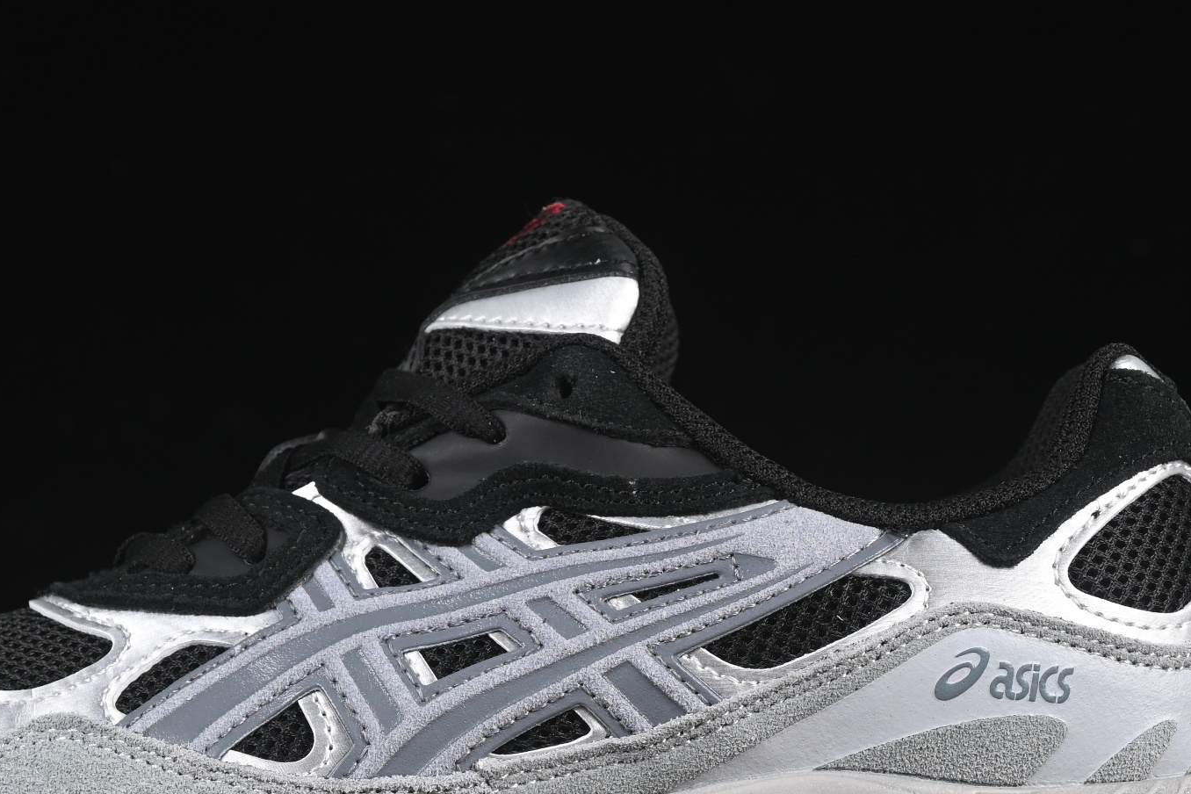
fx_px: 5094
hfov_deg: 13.3
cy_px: 471
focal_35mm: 154
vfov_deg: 8.9
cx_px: 522
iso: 160
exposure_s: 1/60
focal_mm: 50
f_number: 6.3
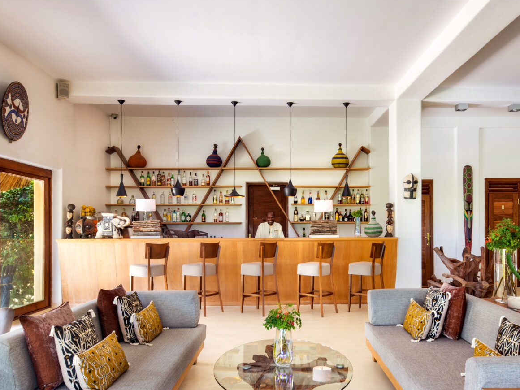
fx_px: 421
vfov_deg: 49.5
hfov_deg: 63.2
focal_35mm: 28
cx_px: 297
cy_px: 227
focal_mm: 22
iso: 200
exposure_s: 1/8
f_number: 13
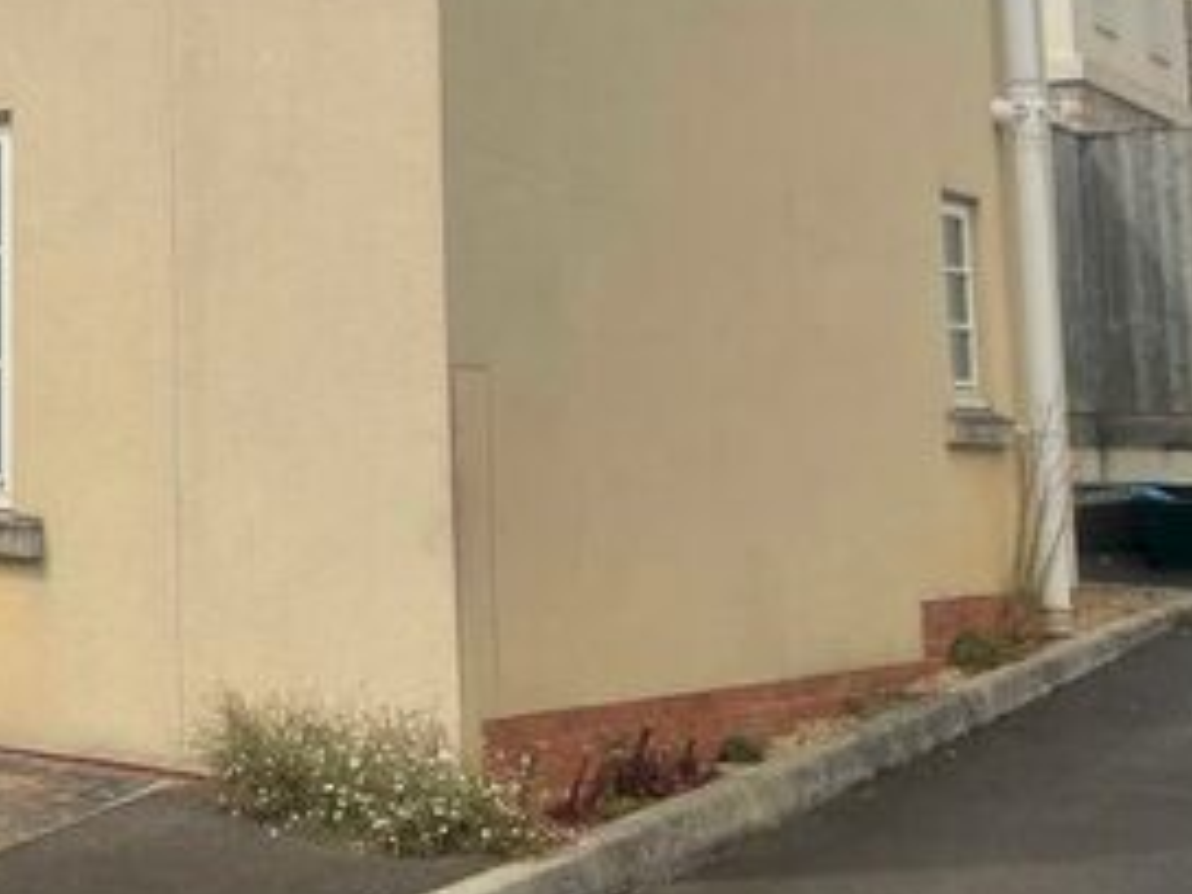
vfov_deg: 21.5
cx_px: -245
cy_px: 107
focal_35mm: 67
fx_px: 2307
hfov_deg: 25.9
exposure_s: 1/4831
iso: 32
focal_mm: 4.2
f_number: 1.6
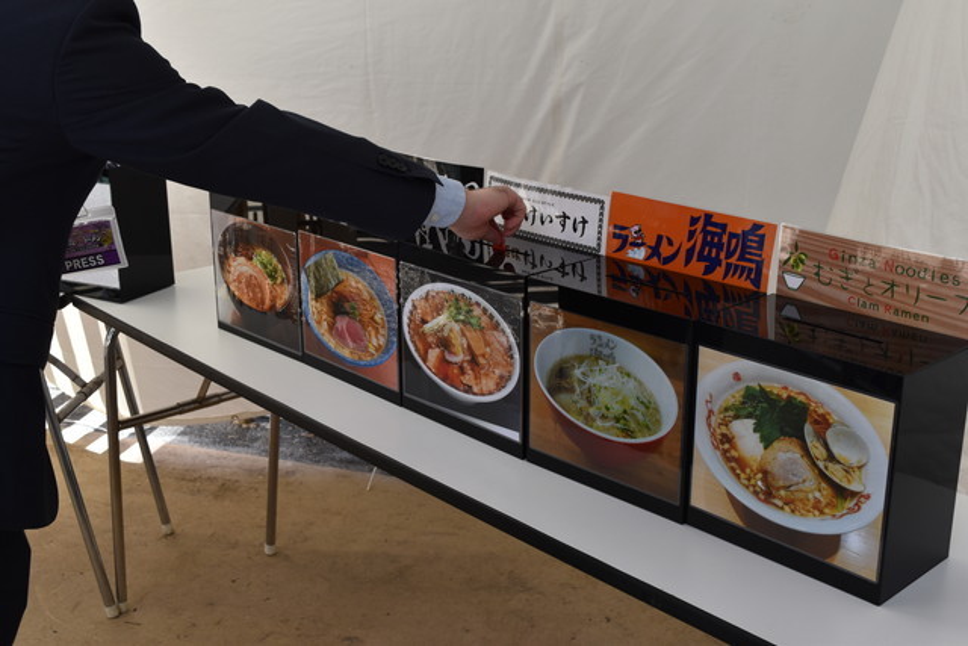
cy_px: 323
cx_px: 484
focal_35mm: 44
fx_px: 1170
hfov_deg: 45.0
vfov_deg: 30.9
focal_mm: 29
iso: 400
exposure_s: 1/250
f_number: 8
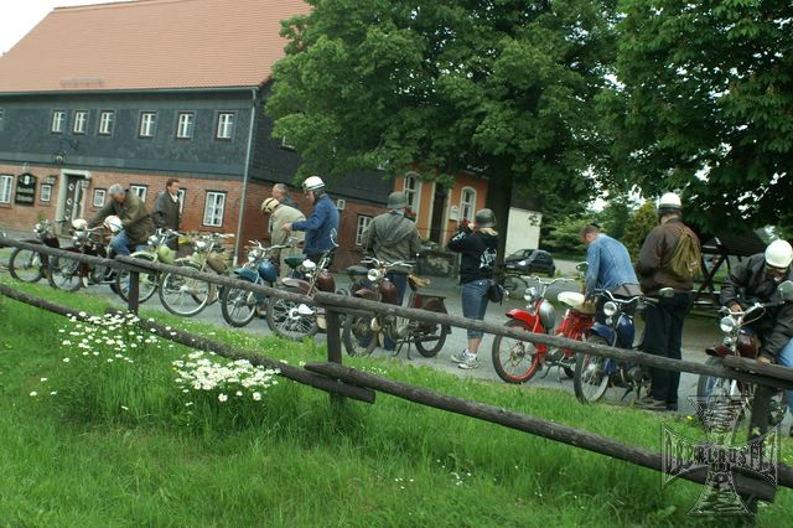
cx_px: 396
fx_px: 925
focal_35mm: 42
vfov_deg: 31.9
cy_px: 264
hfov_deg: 46.4
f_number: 8
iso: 200
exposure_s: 1/125
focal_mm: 28
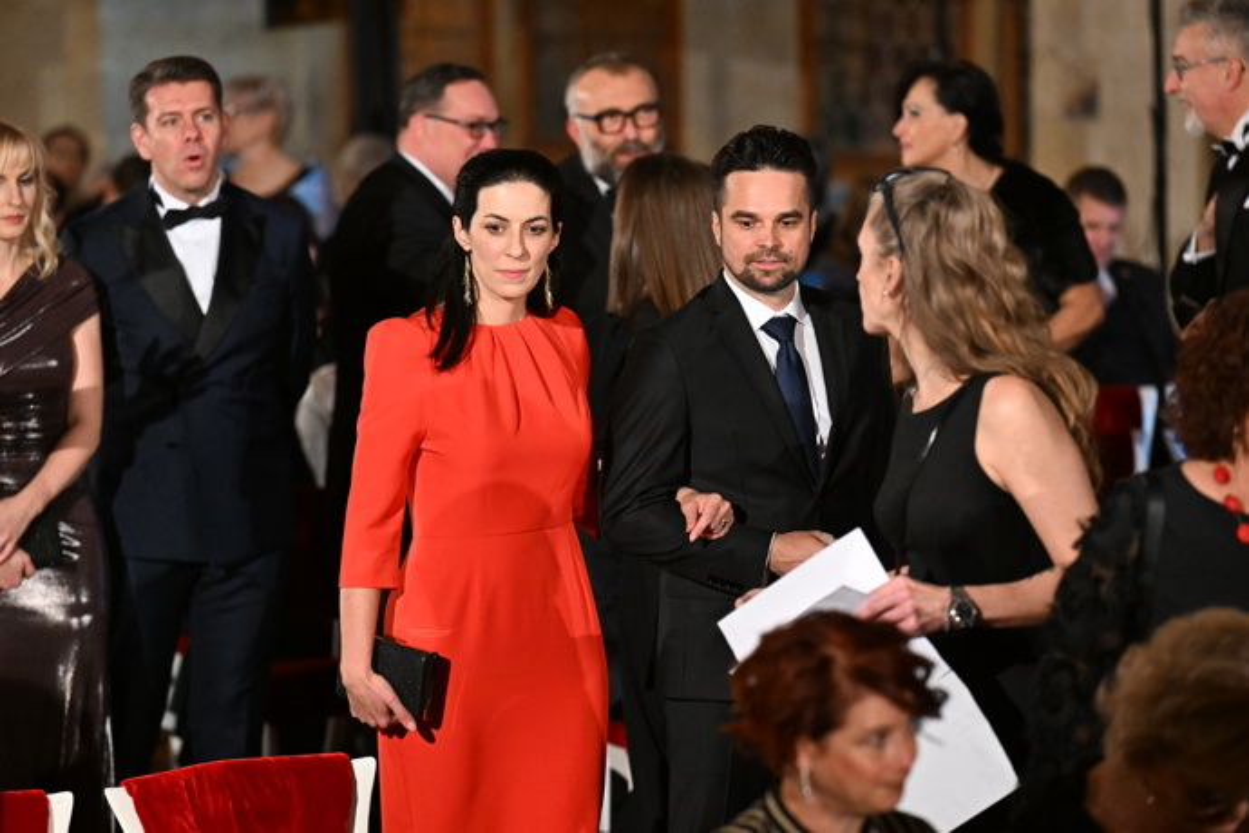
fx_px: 6938
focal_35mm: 200
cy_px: 416
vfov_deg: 6.9
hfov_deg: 10.3
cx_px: 624
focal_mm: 200
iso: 8000
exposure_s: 1/320
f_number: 4
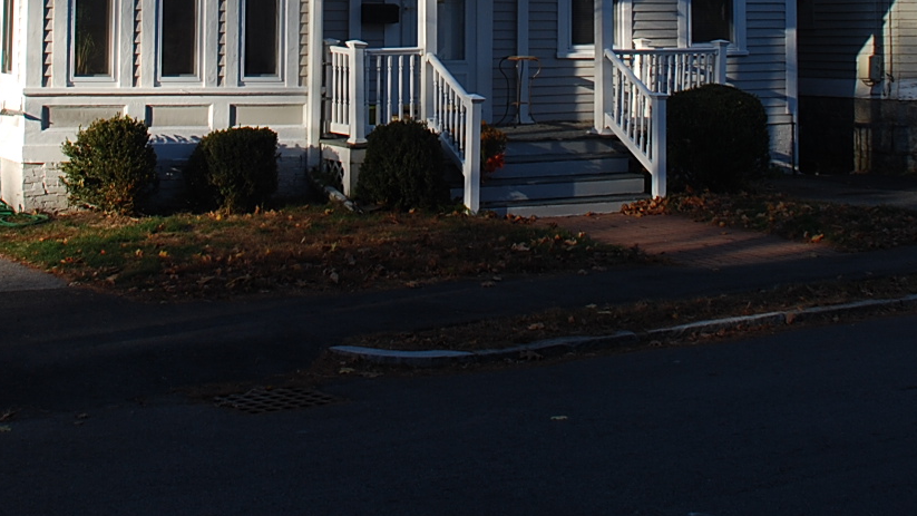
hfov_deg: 28.6
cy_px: -167
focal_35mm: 74
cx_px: 458
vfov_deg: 15.5
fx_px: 1799
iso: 100
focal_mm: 20
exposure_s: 1/200
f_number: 7.1
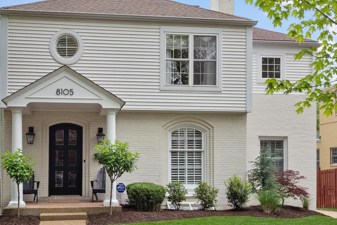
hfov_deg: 38.9
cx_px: 167
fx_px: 477
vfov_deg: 26.4
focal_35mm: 51
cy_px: 99
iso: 400
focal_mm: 18
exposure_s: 1/320
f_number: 8
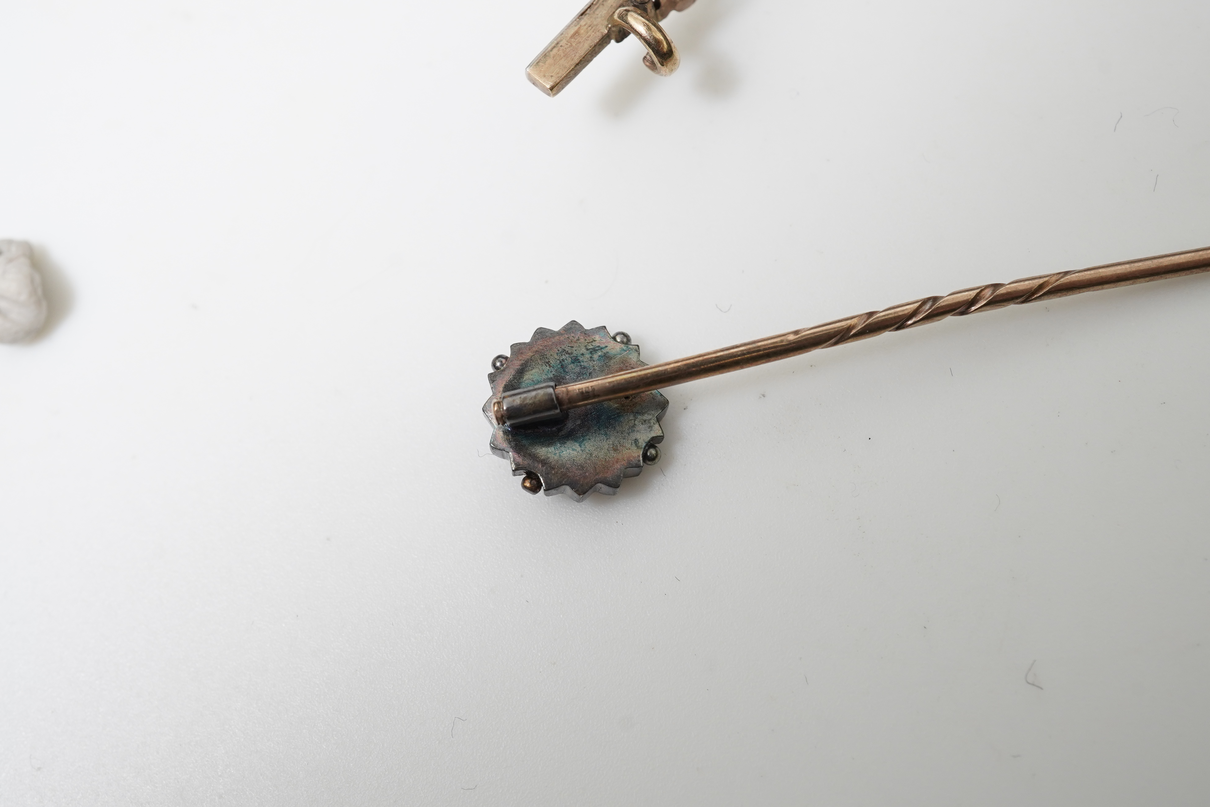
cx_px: 605
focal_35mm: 45
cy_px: 404
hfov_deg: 43.6
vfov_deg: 29.9
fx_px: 1512
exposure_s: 1/160
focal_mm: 30
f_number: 16
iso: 800
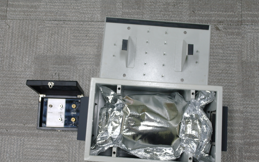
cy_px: 95
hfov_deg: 55.3
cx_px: 120
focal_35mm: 35
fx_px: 247
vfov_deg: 36.2
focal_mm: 20
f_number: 3.5
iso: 400
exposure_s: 1/40
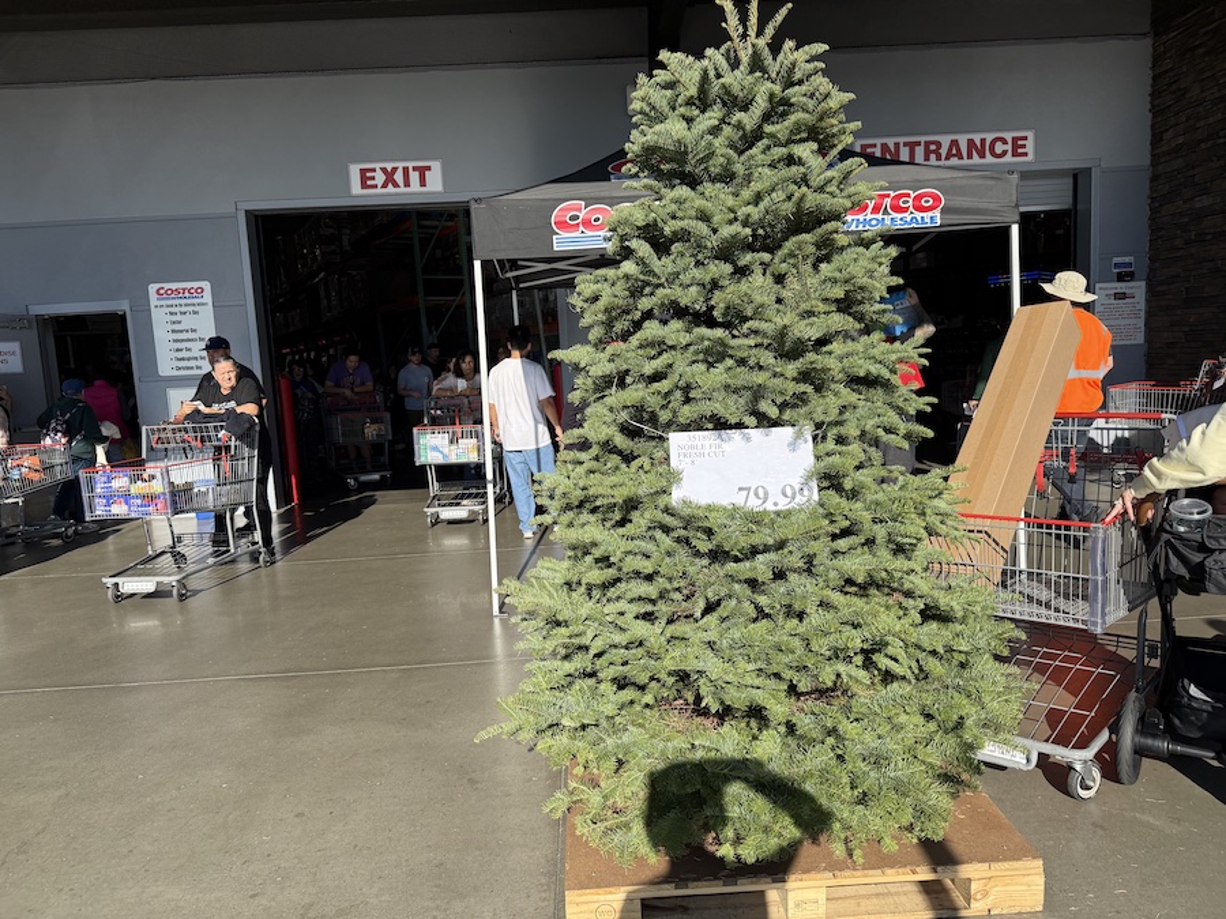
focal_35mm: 24
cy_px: 460
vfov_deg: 56.8
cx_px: 613
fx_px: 850
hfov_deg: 71.6
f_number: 1.78
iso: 125
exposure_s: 1/4405
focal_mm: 6.76
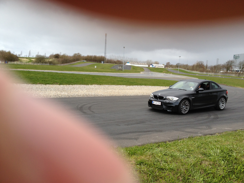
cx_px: 122
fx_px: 247
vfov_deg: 40.7
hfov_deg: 52.6
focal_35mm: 35
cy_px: 92
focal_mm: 4.28
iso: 64
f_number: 2.4
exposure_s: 1/951
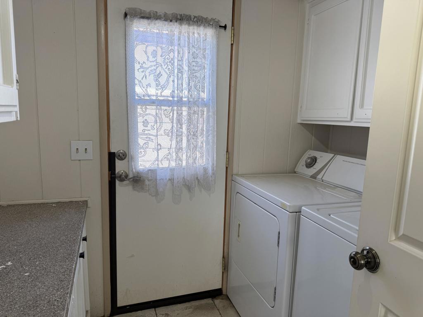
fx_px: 293
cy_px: 158
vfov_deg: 56.8
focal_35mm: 24
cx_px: 212
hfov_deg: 71.6
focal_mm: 6.76
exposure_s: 1/158
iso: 100
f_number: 1.78
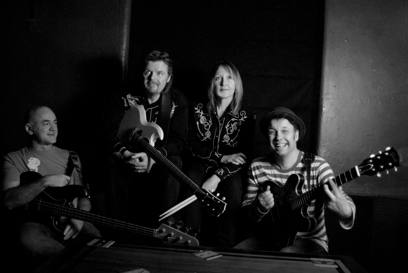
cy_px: 136
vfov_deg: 37.0
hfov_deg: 53.1
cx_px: 204
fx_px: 409
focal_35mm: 36
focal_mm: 24
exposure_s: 1/80
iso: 640
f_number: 3.8
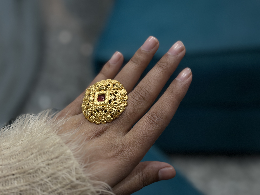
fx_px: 436
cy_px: 115
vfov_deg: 25.2
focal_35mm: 58
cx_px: 114
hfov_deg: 33.2
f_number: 1.78
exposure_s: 1/100
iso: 80
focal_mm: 6.86
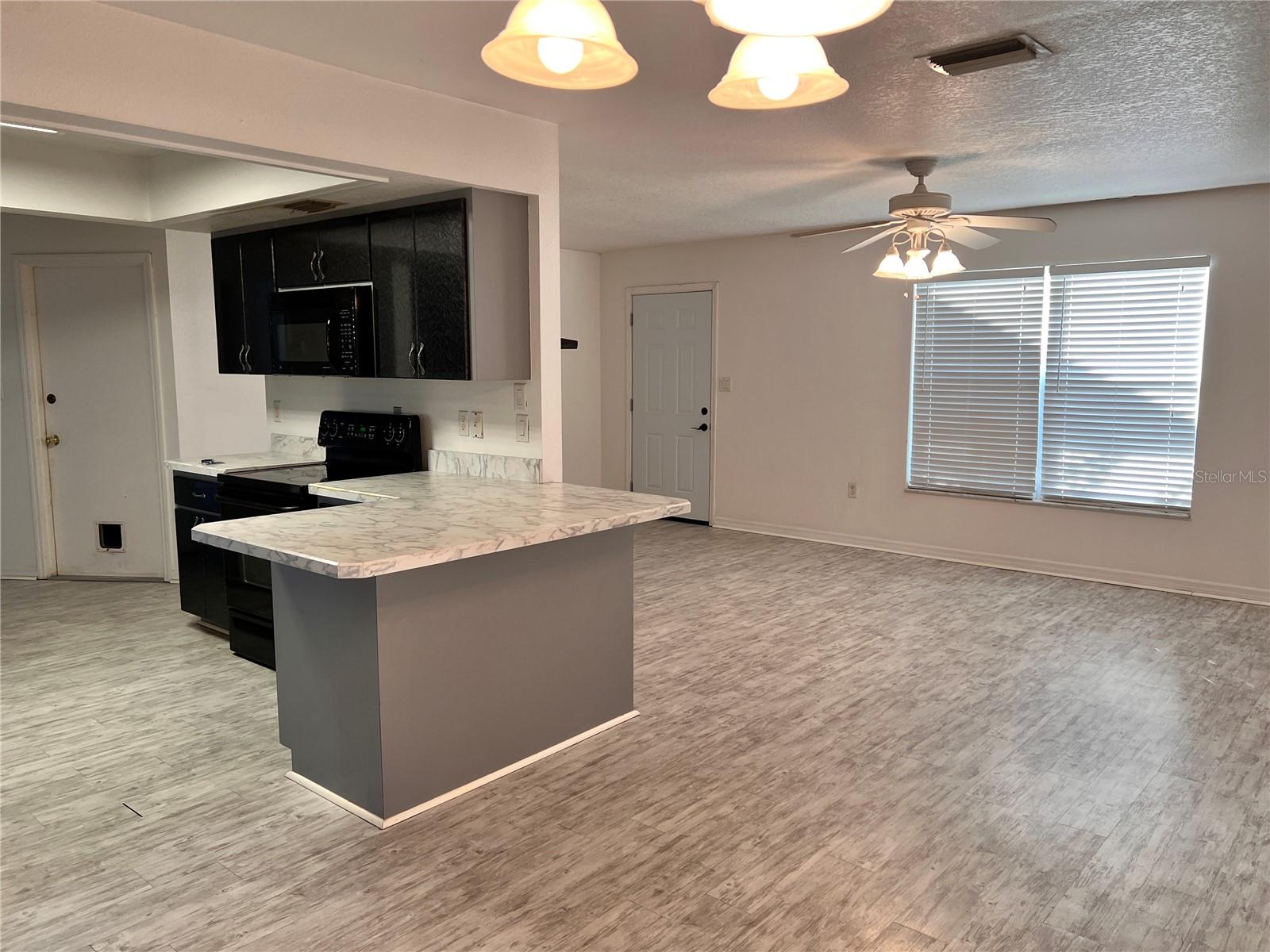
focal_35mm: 26
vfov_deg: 53.1
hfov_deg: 67.3
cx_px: 635
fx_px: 954
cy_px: 476
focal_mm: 5.7
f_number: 1.5
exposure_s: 1/120
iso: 125
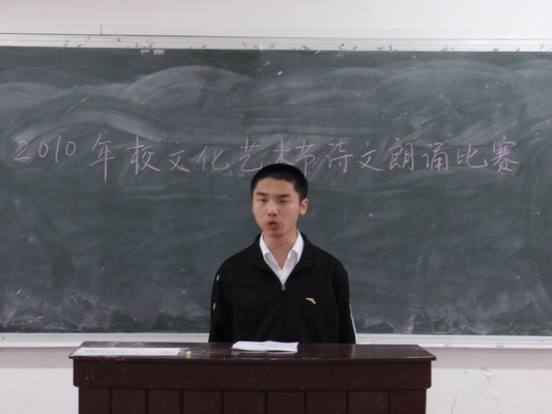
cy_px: 207
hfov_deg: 23.6
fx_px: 1324
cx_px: 276
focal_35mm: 83
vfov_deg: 17.8
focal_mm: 14.94
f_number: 5.1
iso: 400
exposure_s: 1/4
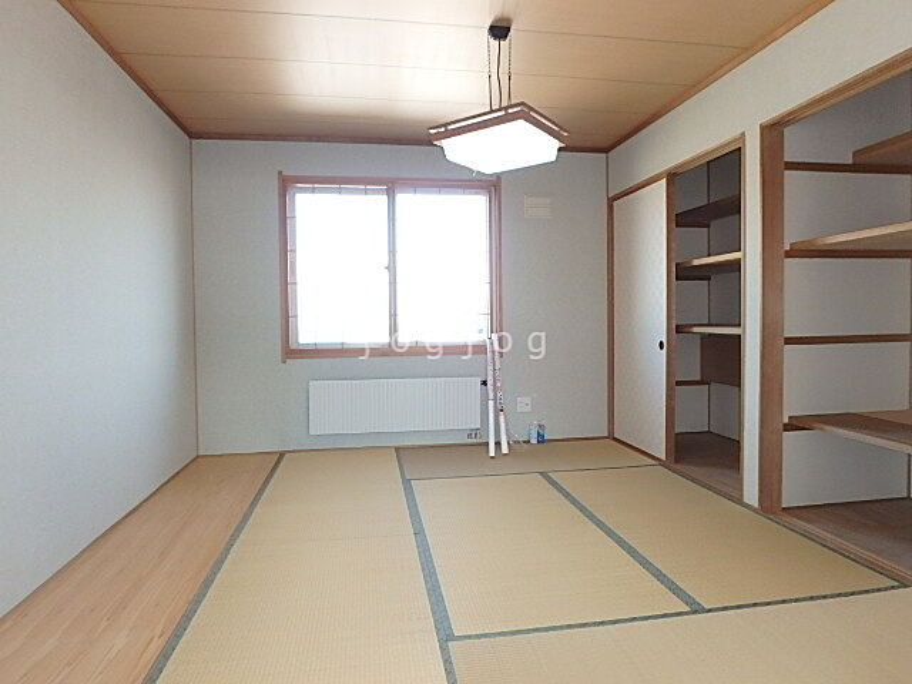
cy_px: 342
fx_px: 553
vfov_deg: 63.4
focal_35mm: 21
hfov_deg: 79.0
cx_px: 456
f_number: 6
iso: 320
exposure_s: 1/30
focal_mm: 3.7
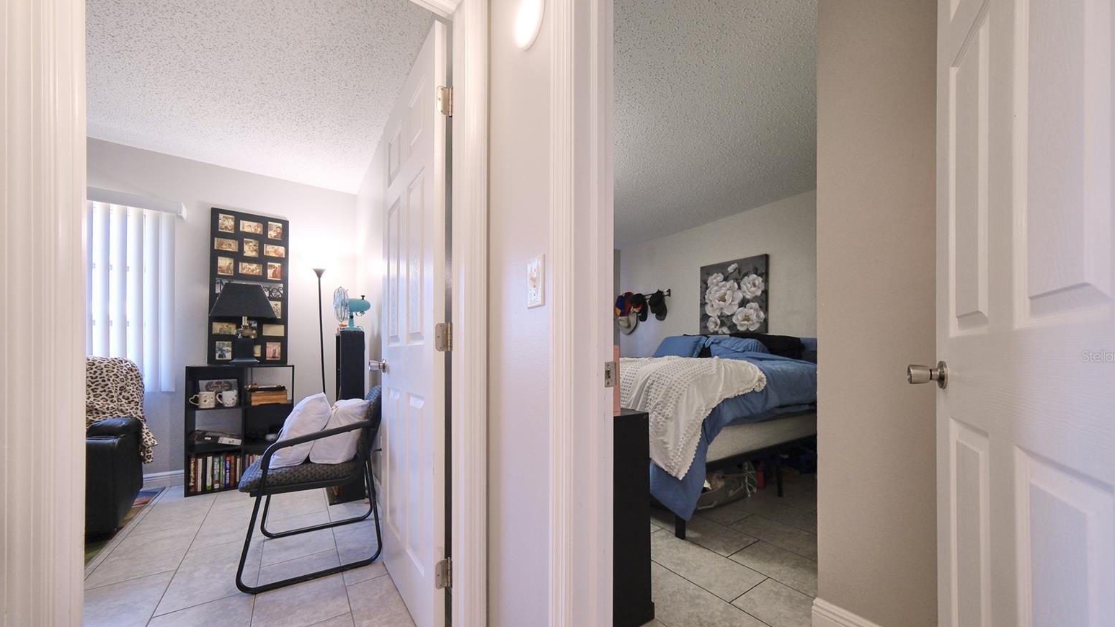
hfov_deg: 110.8
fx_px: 384
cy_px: 356
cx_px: 569
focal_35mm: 13
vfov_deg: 78.0
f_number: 4
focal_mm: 8
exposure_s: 1/40
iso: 640
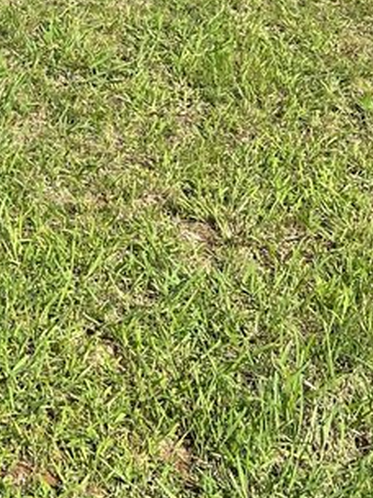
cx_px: -150
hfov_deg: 14.4
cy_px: -376
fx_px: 1394
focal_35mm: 97
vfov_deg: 17.0
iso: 32
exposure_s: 1/2506
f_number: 1.6
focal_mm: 4.2
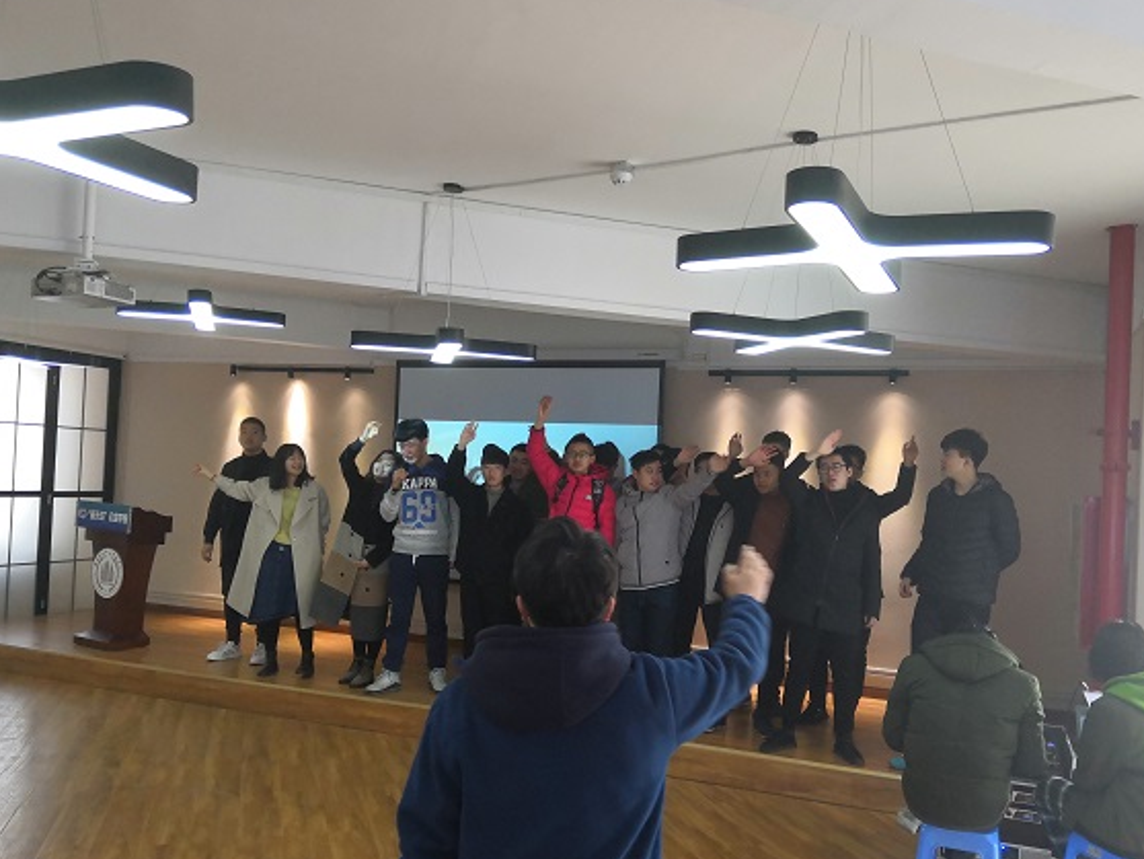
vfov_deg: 45.4
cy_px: 462
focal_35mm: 31
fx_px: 1025
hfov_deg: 58.3
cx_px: 616
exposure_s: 1/100
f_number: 2.2
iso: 500
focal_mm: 3.81
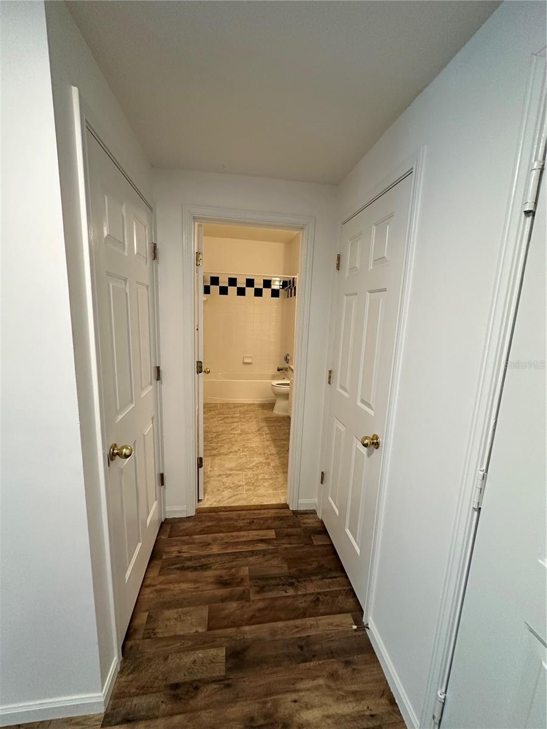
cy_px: 364
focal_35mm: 14
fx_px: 295
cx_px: 274
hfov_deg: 85.7
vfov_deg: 102.1
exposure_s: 1/60
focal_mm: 2.22
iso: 160
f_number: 2.2
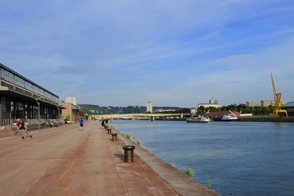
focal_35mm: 32
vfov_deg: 41.1
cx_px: 147
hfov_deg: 58.7
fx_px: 261
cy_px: 98
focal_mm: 32
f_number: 8
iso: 200
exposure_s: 1/250
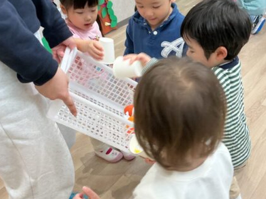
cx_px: 154
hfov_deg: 45.6
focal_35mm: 41
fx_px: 315
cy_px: 86
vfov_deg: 35.1
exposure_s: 1/60
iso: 80
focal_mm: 3
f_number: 1.8
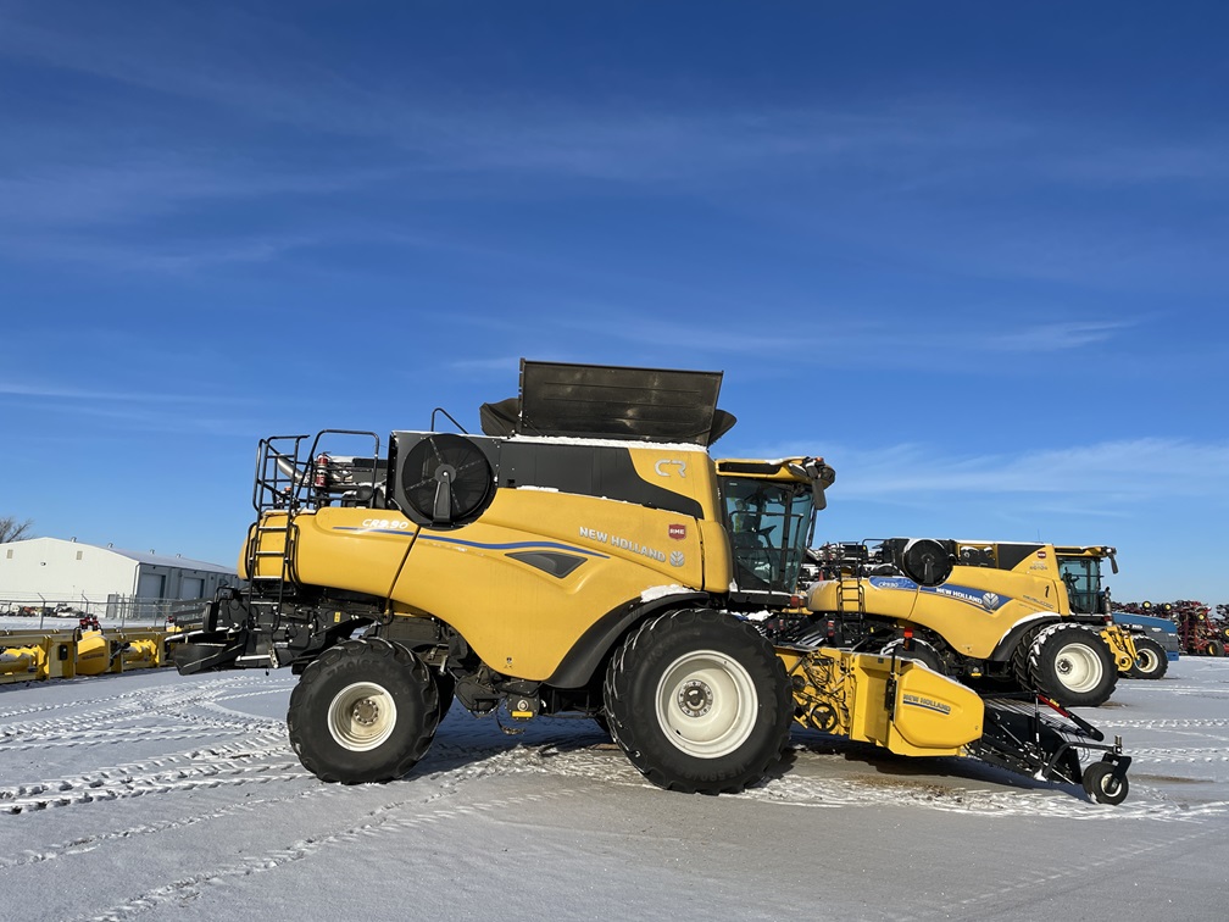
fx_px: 923
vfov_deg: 53.1
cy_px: 461
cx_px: 614
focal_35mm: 26
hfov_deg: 67.3
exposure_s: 1/5556
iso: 32
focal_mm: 4.2
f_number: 1.6
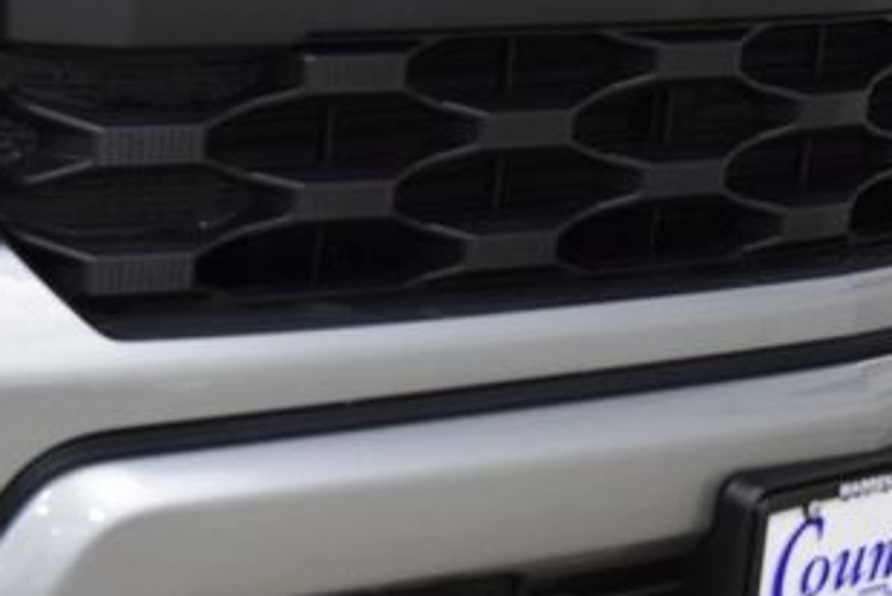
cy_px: 445
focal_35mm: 124
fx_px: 3074
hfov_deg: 16.5
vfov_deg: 11.0
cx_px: 397
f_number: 5
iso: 1600
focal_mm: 40
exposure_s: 1/60
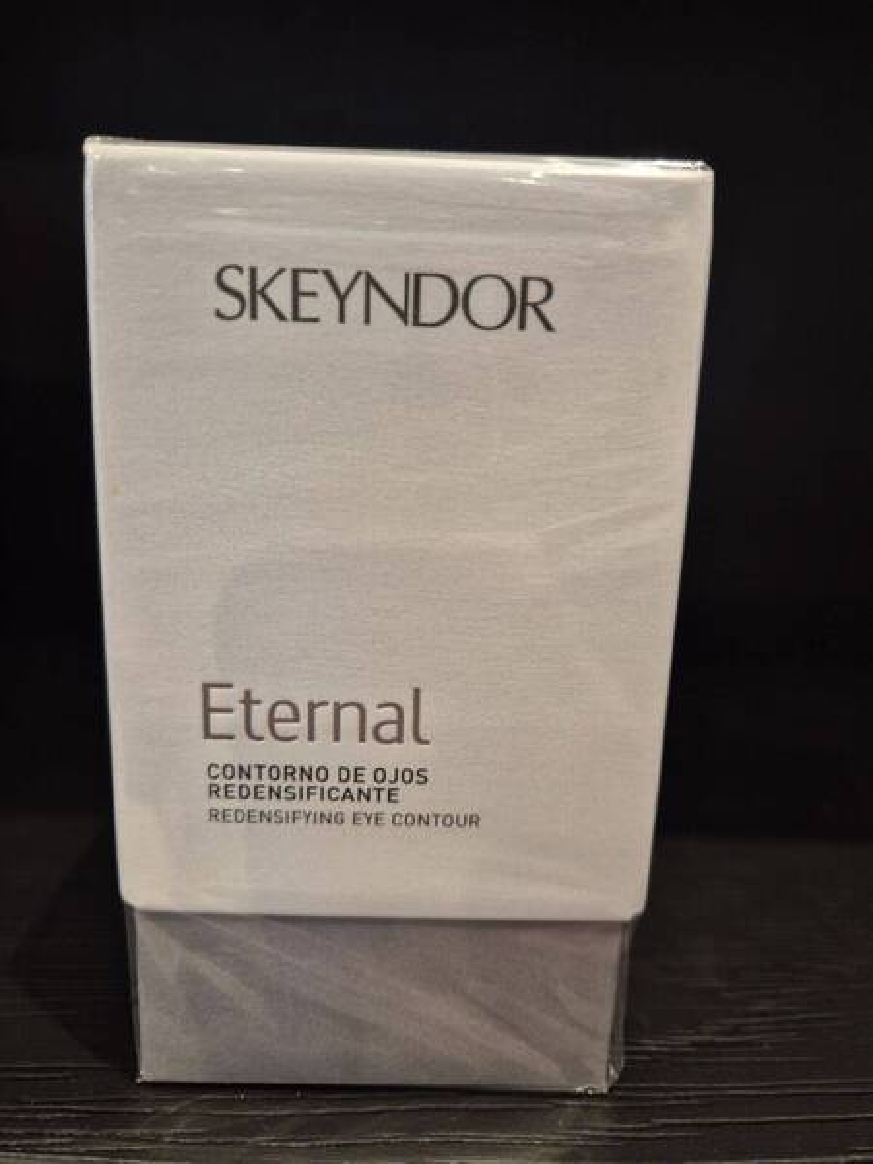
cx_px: 436
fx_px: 773
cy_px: 582
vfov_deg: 73.9
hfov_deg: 58.9
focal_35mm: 23
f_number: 1.8
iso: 160
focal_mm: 5.4
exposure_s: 1/57
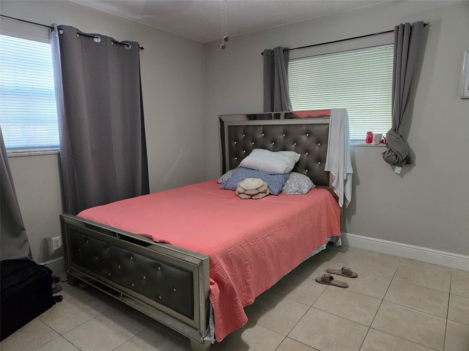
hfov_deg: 73.9
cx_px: 234
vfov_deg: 58.9
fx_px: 312
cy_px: 176
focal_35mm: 23
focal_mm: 5.4
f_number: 1.8
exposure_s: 1/120
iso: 800
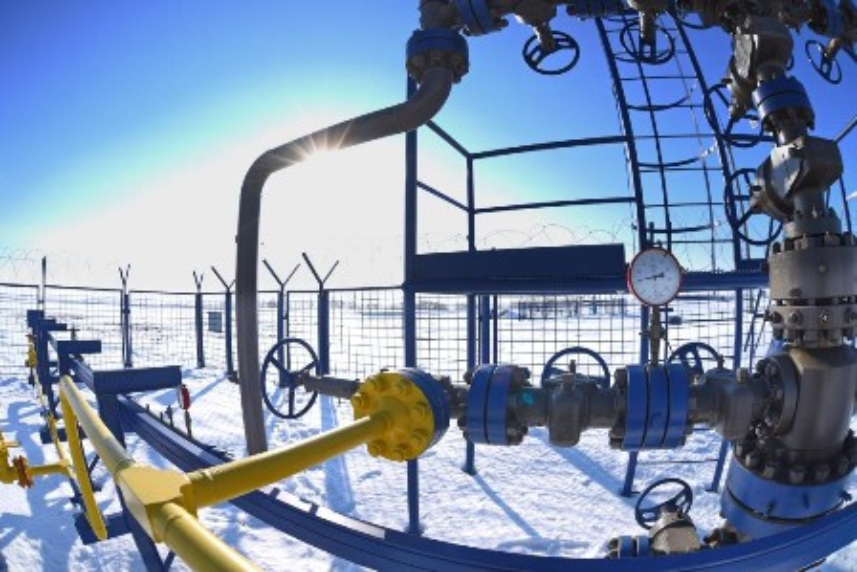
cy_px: 286
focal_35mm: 15
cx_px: 428
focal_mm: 15
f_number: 5.6
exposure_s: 1/320
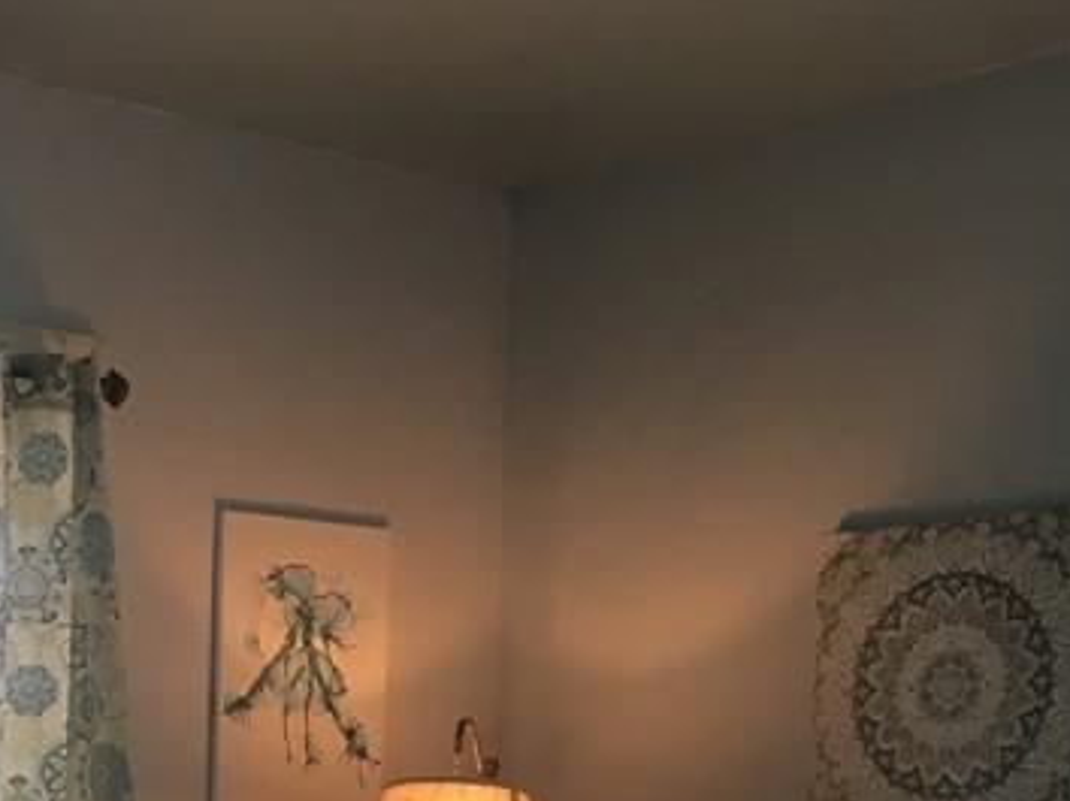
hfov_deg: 22.7
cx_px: 115
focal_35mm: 84
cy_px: 1007
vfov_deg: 16.7
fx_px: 2595
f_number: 2.2
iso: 64
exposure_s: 1/30
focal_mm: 4.15
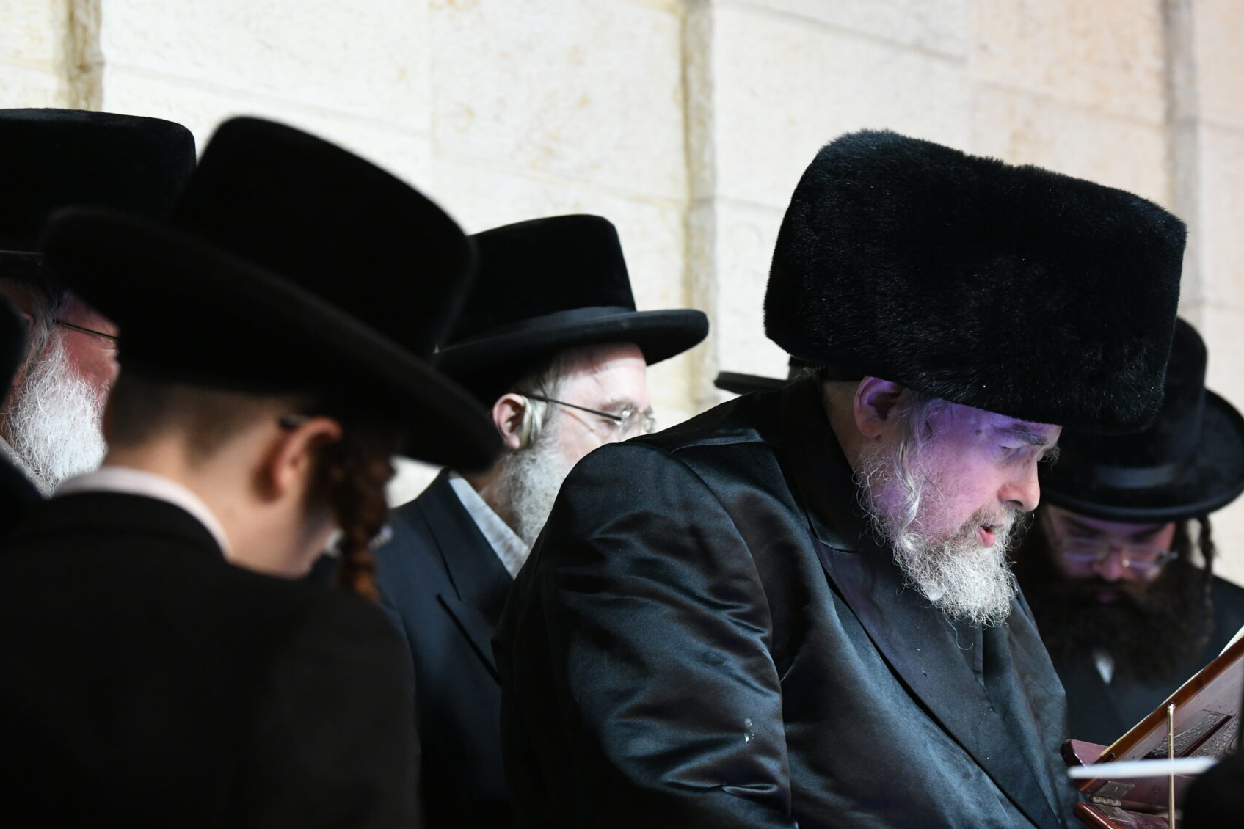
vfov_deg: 9.1
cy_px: 499
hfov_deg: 13.6
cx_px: 732
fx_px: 5217
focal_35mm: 151
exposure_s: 1/100
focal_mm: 100
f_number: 4
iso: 2500
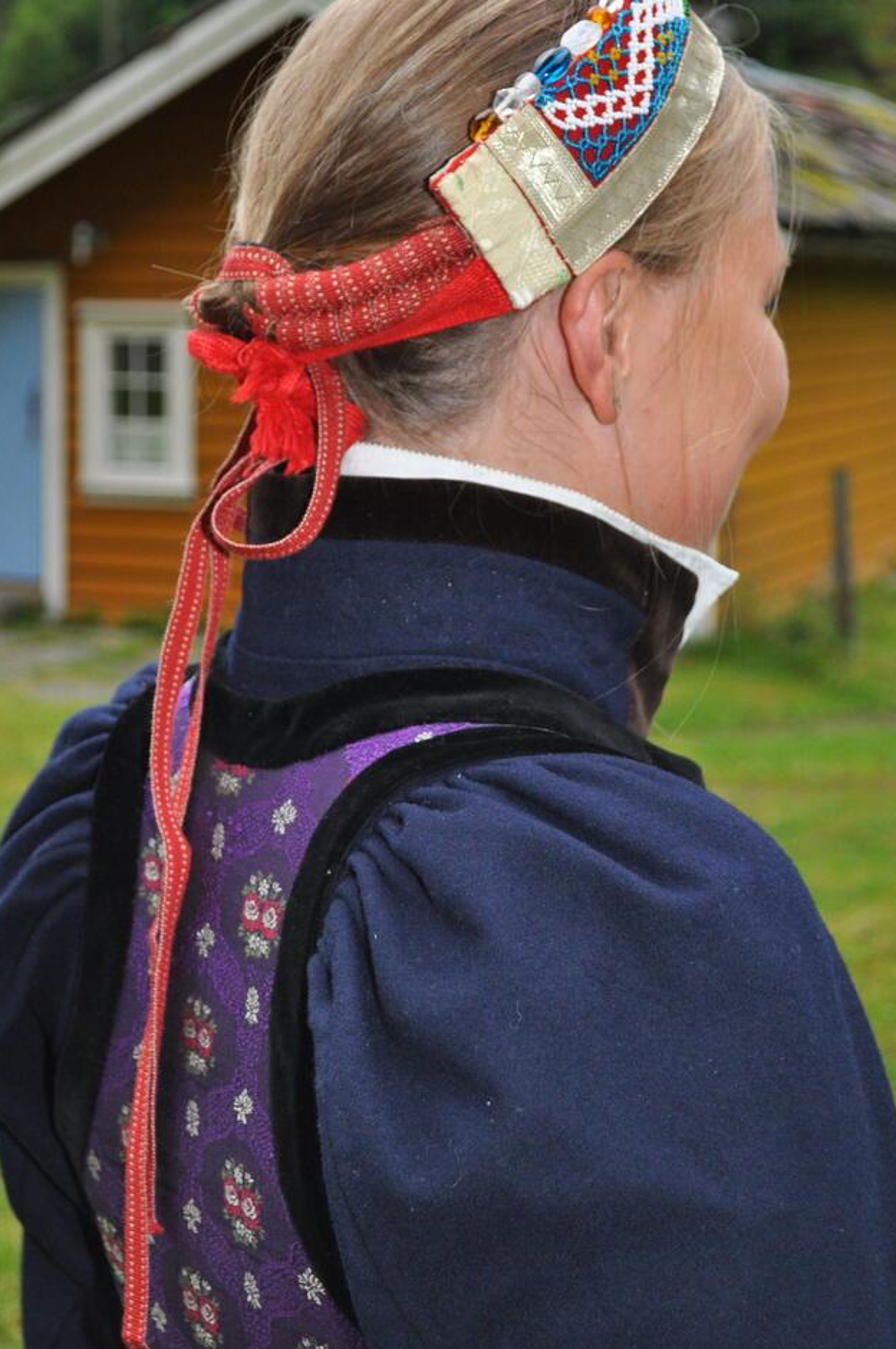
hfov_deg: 19.7
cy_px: 586
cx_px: 475
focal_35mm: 69
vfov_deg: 29.2
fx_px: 2582
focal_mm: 36
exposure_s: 1/60
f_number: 5
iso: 640
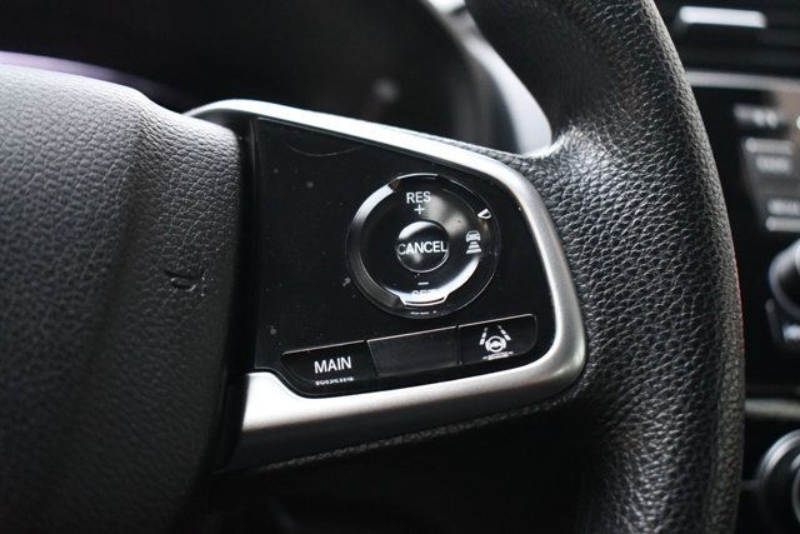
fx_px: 1200
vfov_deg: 25.1
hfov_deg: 36.9
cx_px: 400
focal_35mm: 54
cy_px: 267
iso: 7200
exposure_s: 1/60
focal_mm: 36
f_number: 4.8
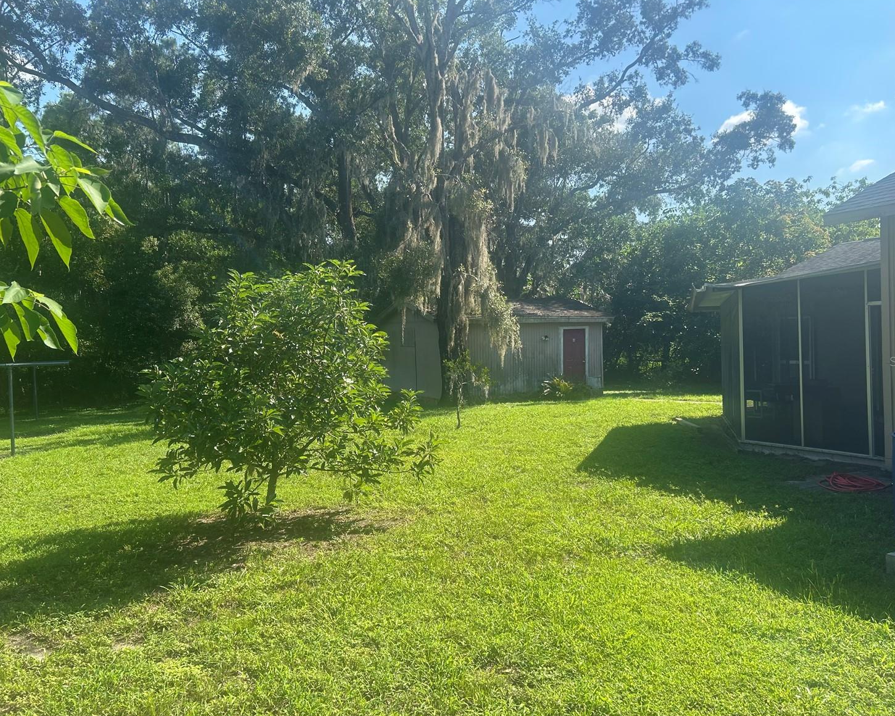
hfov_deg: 62.2
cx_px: 454
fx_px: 742
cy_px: 361
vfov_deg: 51.5
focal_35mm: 28
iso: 50
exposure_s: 1/1669
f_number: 1.5
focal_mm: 5.7
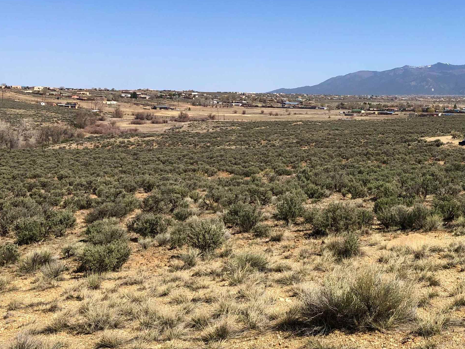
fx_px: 604
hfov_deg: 40.4
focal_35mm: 45
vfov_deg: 32.1
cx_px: 368
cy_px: 141
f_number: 1.8
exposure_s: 1/2433
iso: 20
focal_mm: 3.99
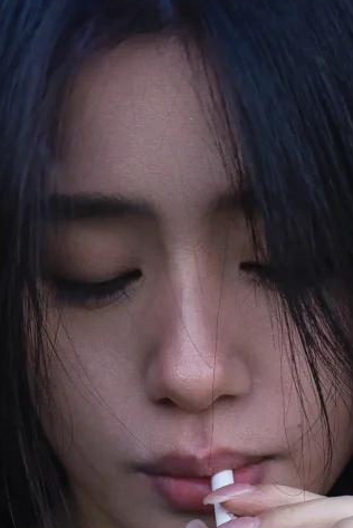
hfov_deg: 8.9
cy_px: 854
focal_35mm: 154
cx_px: 230
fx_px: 2262
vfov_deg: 12.5
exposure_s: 1/200
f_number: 2.8
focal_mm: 30
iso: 50
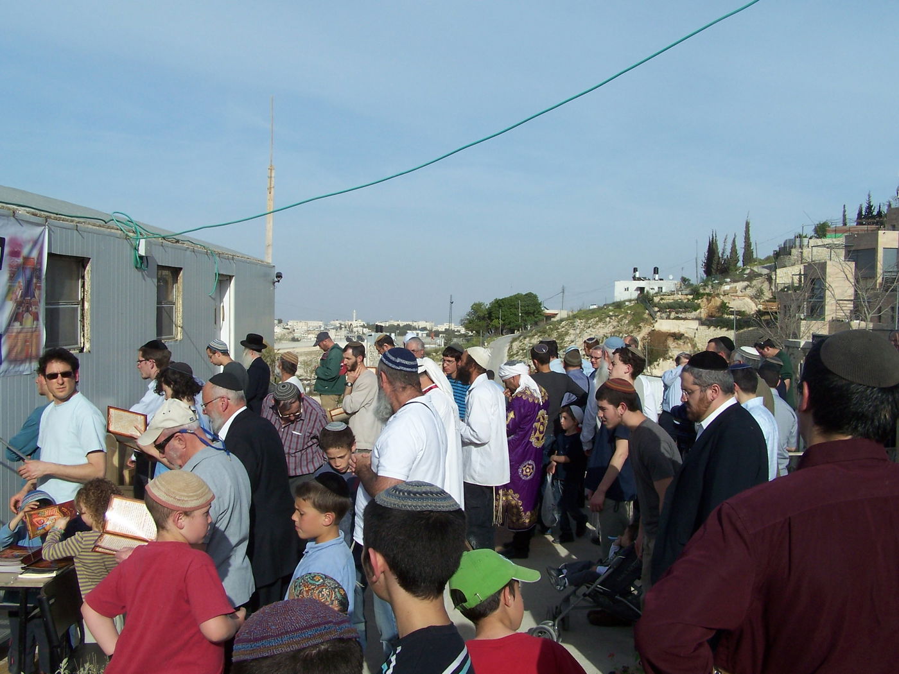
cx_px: 450
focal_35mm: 38
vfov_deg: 37.7
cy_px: 337
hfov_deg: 49.0
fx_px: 987
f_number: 5.6
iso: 80
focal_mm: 6.3
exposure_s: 1/500
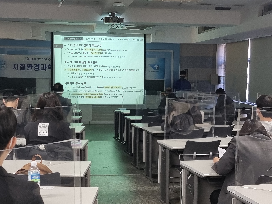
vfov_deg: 56.8
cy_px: 102
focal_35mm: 24
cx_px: 136
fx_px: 189
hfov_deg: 71.6
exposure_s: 1/60
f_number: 1.8
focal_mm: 6.7
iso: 200
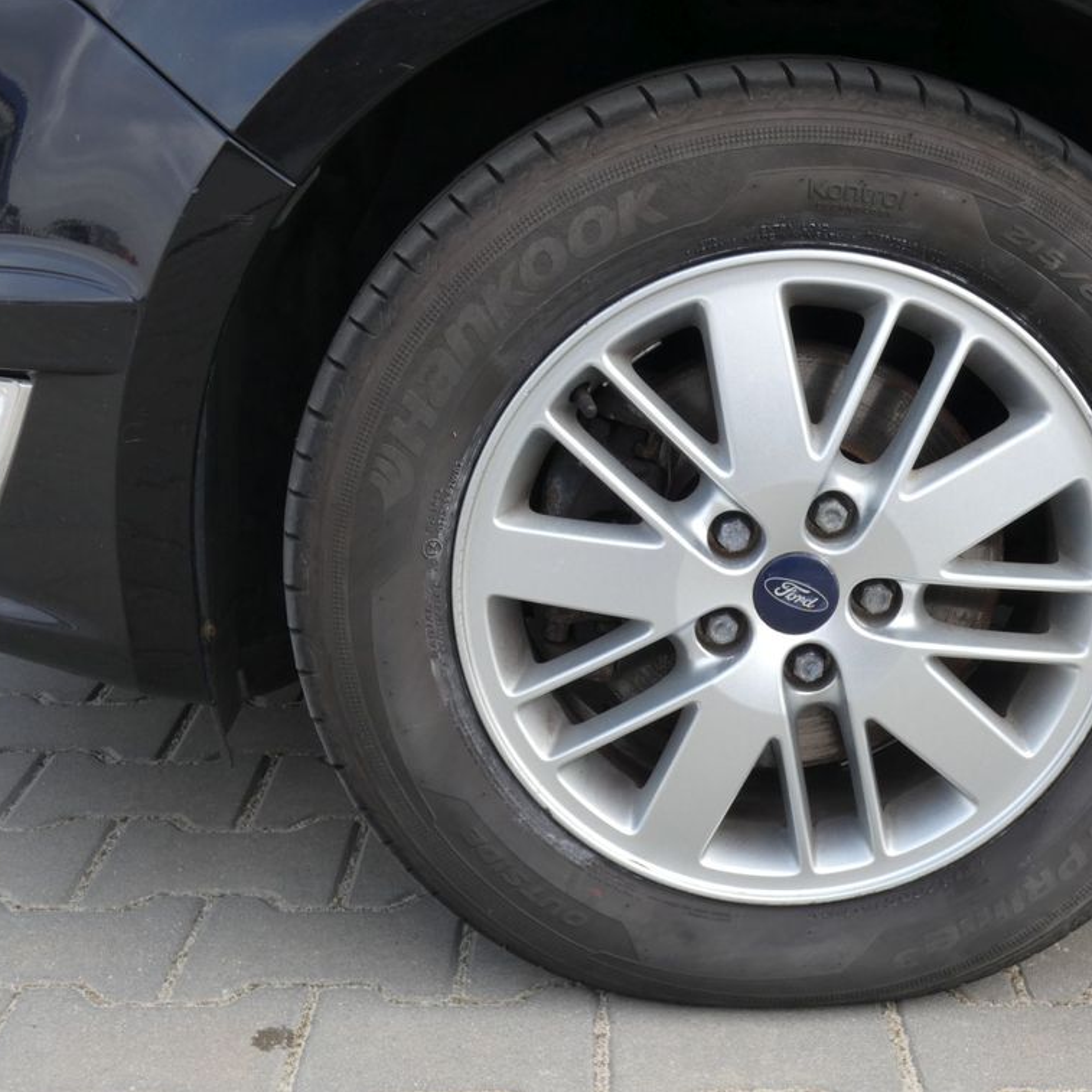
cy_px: 550
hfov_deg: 34.4
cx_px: 726
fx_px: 1749
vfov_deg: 34.7
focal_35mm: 49
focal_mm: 7.3
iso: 80
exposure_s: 1/100
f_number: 5
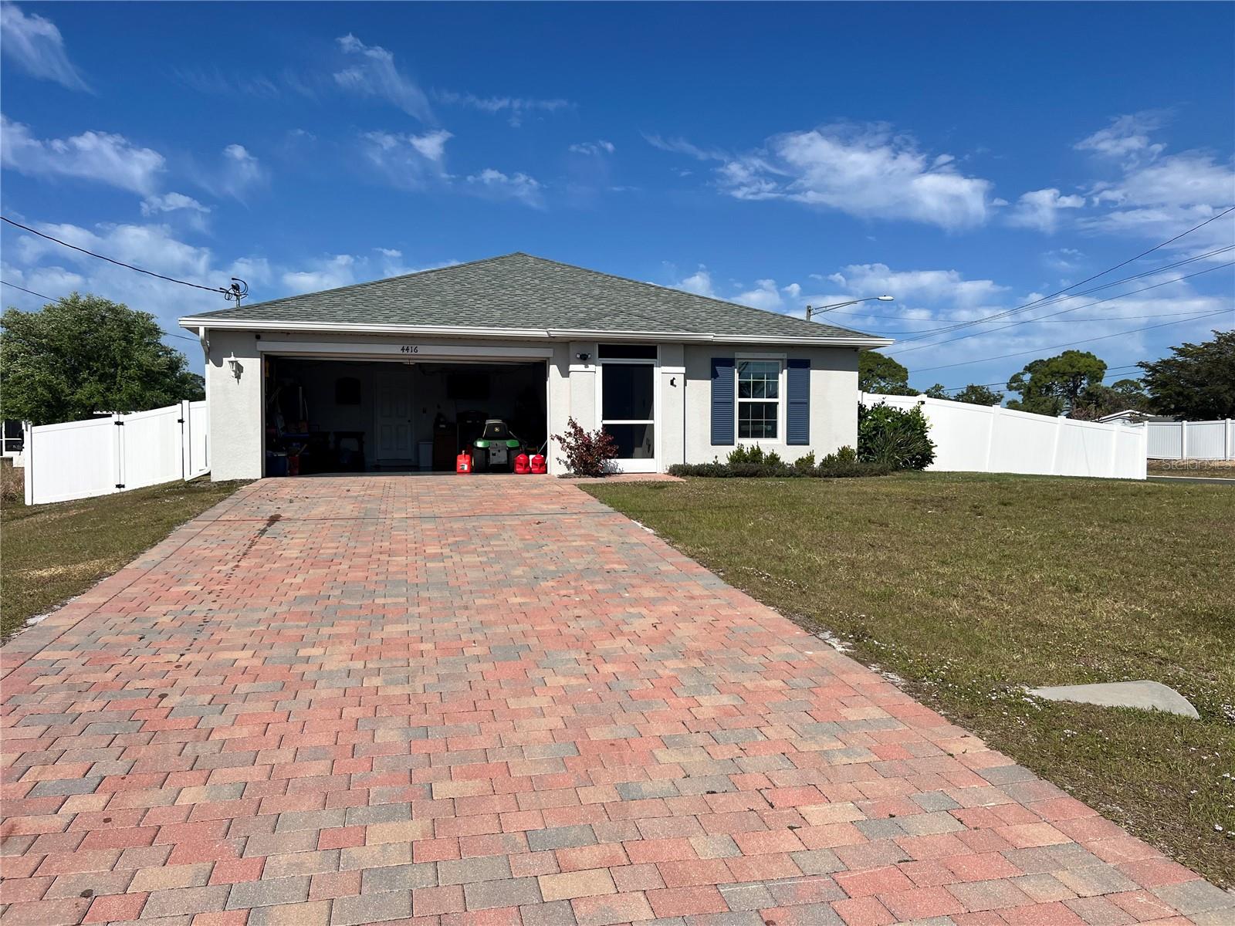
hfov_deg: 67.3
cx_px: 618
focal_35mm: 26
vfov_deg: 53.1
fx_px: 928
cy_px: 463
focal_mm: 5.7
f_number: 1.5
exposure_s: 1/8000
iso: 50
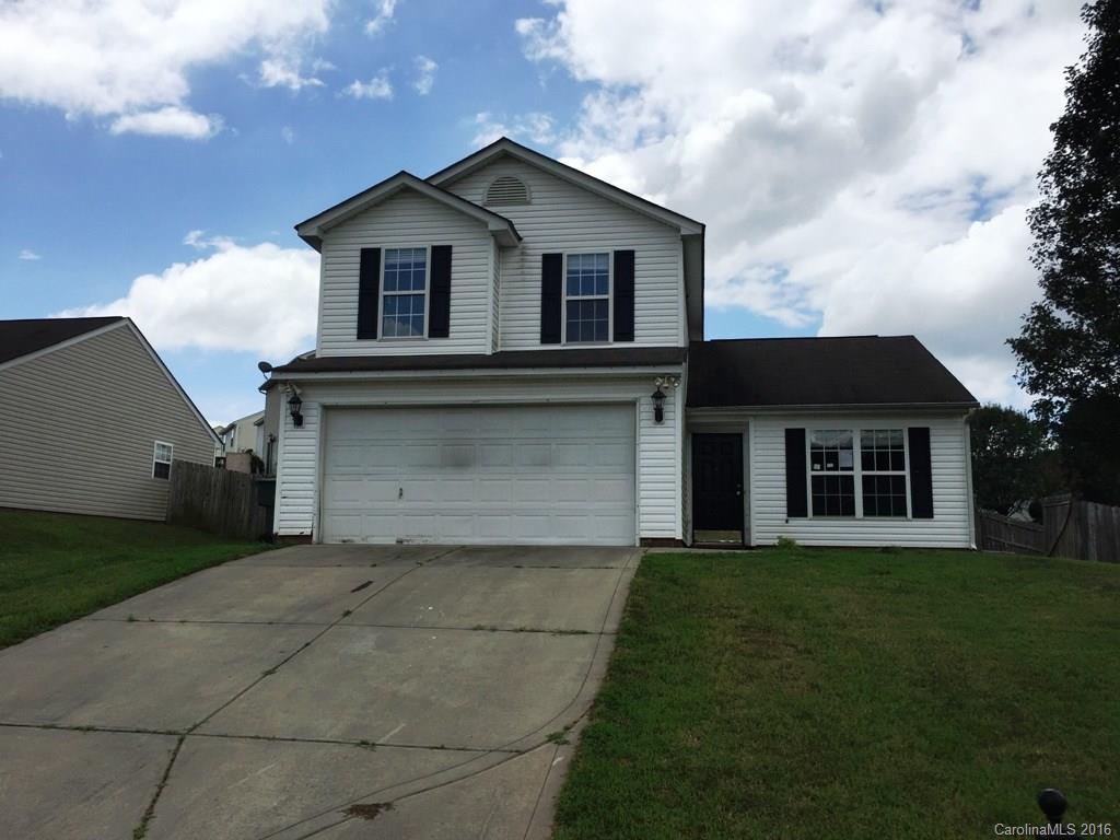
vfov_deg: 48.2
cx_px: 560
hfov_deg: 61.7
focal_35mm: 29
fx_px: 938
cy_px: 420
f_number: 2.2
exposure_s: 1/3597
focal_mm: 4.15
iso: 32
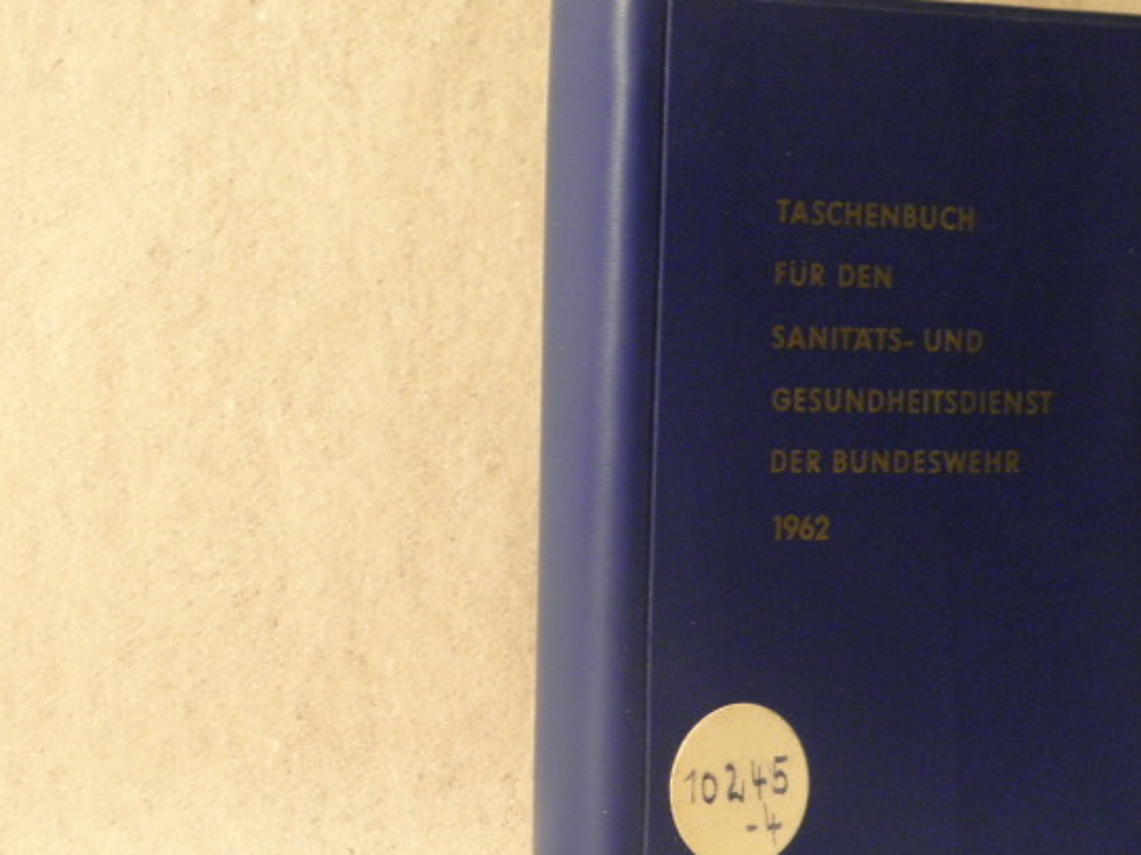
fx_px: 4119
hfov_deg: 15.8
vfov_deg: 11.9
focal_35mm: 125
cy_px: 456
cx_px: 666
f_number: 4.7
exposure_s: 1/5
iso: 400
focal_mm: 19
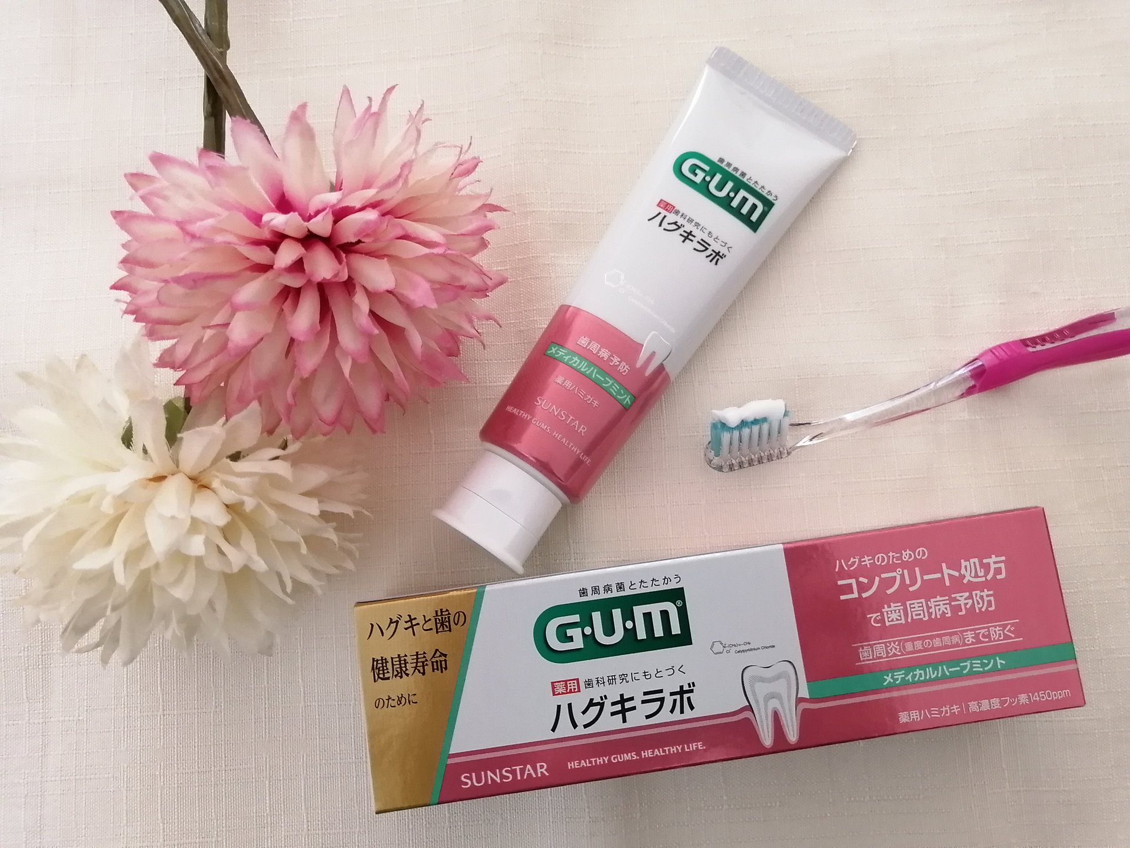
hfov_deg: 65.3
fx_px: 881
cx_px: 565
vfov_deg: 51.4
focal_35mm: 27
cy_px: 424
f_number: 1.8
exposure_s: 1/33.3
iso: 200
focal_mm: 3.62
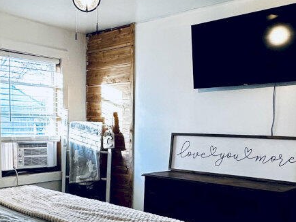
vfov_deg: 33.2
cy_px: 156
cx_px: 109
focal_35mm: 43
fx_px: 368
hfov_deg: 43.5
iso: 250
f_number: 2.2
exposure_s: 1/60
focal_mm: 2.22
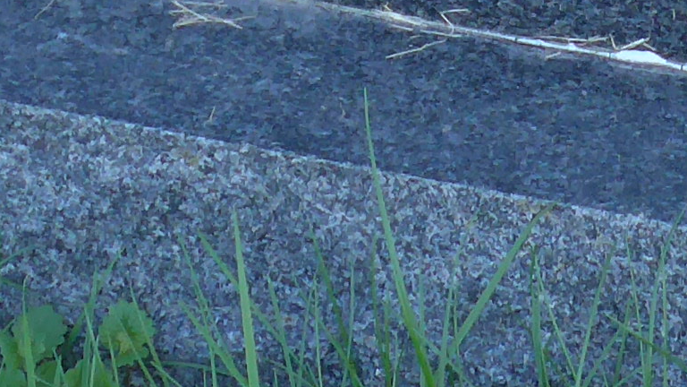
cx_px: 714
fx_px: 5374
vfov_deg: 4.0
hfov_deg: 7.3
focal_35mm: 295
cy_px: -847
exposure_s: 1/250
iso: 250
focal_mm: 10.7
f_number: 3.3
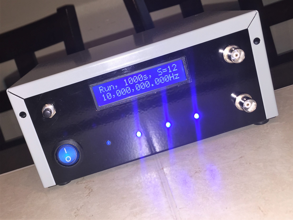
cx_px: 146
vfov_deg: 48.2
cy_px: 110
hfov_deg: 61.7
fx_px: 245
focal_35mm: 29
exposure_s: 1/49
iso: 32
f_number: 2.2
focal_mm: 4.15
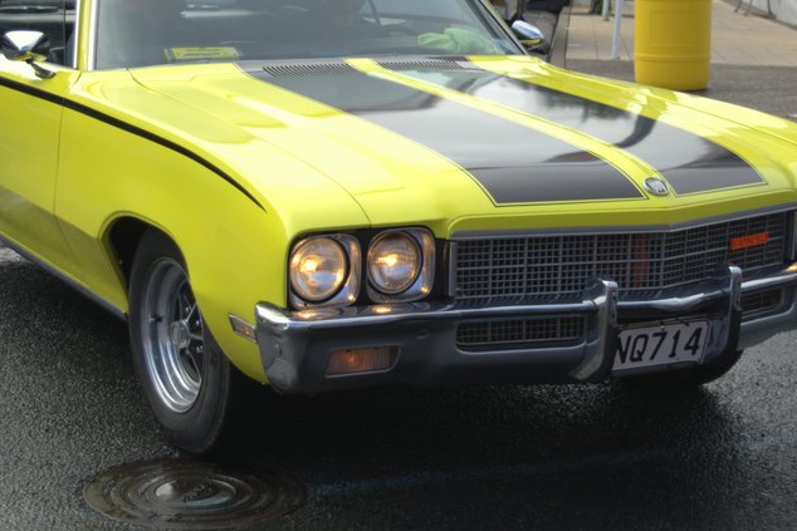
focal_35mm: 82
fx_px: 1816
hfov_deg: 24.7
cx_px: 432
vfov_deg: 16.6
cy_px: 187
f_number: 4.5
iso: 100
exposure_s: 1/640
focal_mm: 34
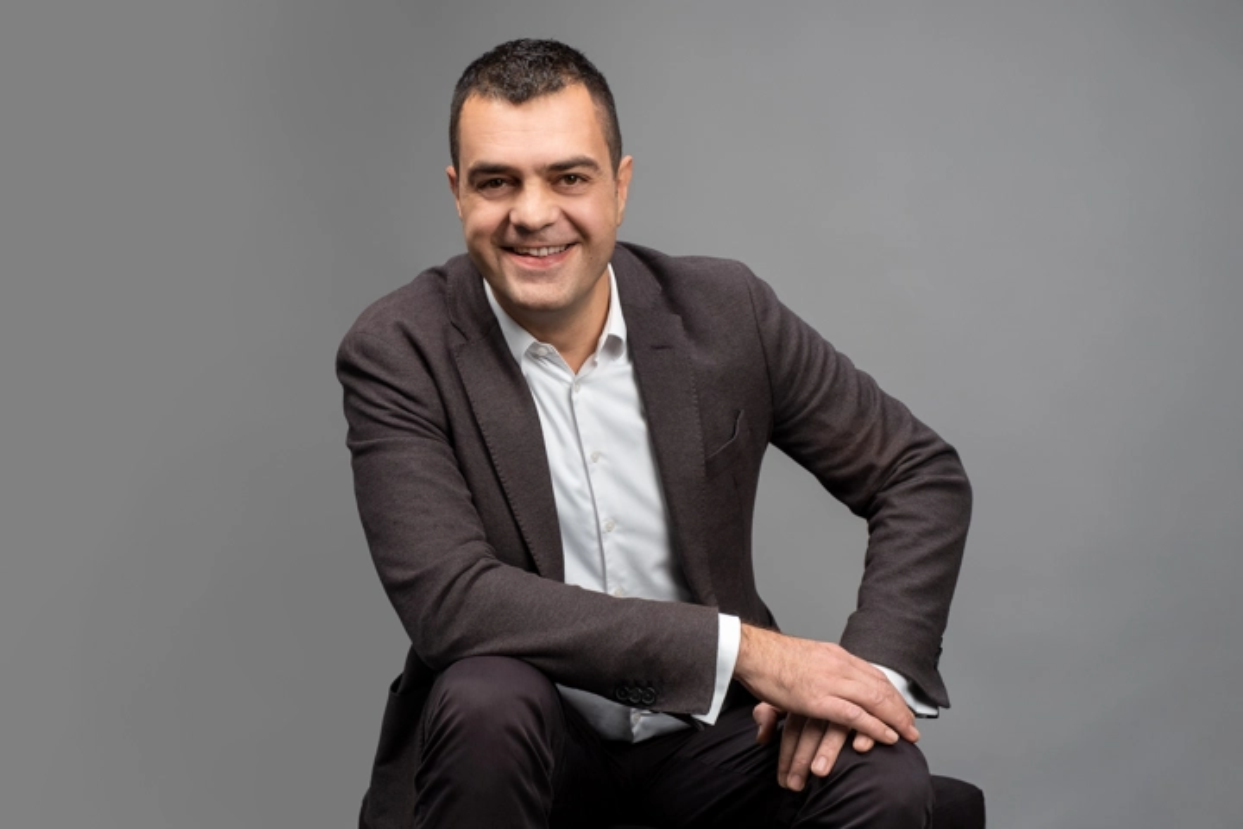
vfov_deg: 24.2
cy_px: 414
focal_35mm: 56
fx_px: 1933
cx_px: 622
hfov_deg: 35.6
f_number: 8
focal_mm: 37.6
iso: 200
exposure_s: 1/125
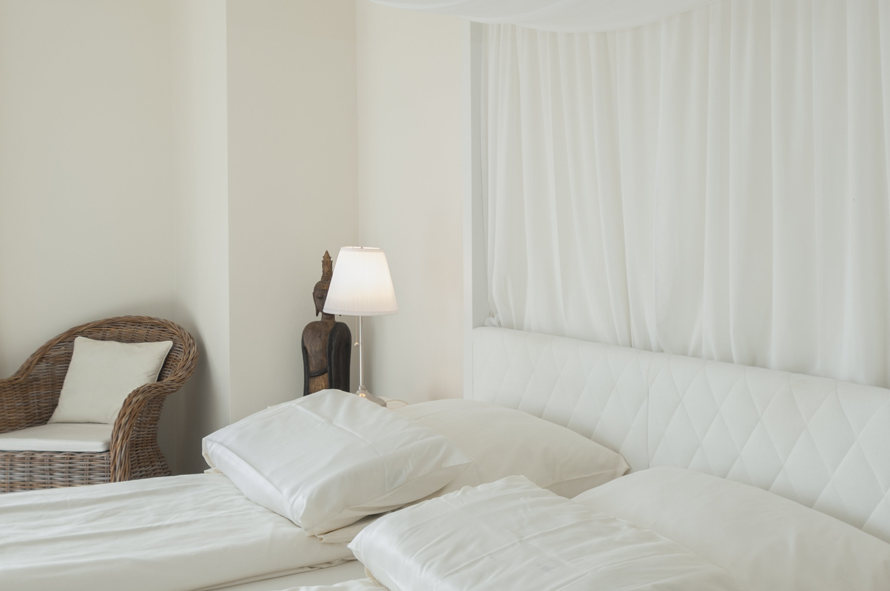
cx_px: 650
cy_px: 234
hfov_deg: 48.0
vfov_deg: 34.0
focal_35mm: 39
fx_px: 963
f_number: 4
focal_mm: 16
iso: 200
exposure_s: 1/60
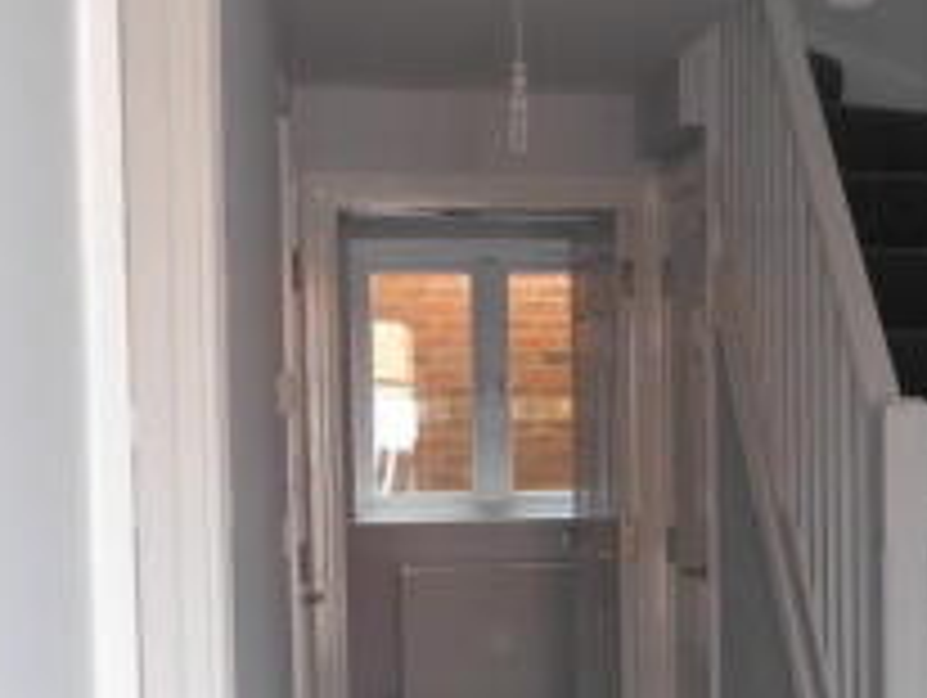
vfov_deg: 17.9
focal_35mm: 82
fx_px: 2198
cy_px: 538
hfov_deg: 23.0
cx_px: 902
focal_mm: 6
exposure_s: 1/125
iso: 200
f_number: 2
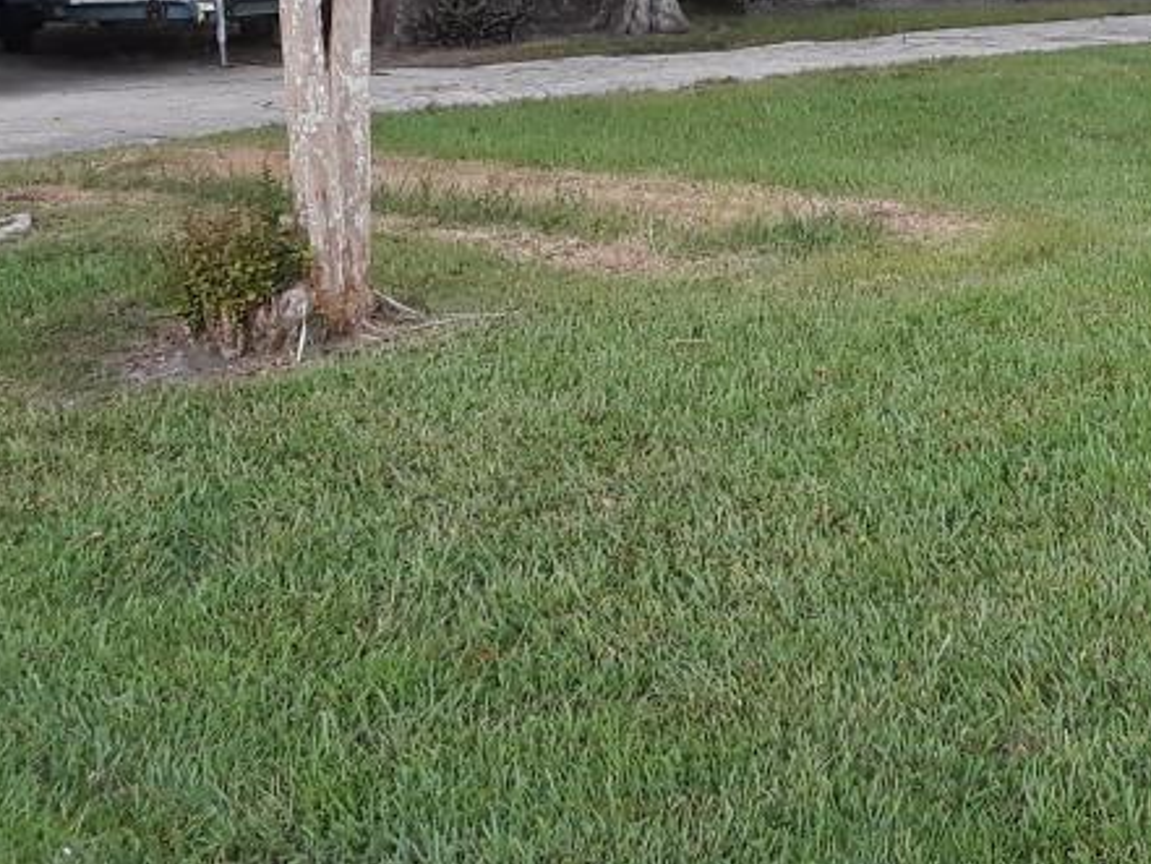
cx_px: 814
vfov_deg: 21.8
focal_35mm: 65
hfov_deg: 29.5
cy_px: -8
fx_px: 2162
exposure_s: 1/120
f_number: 1.9
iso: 64
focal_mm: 2.9
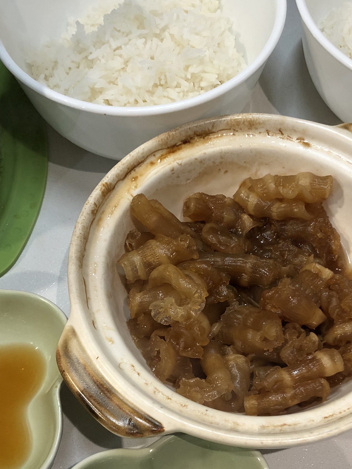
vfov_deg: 37.9
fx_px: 678
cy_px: 302
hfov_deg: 29.1
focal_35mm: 50
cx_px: 182
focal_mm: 4
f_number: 1.8
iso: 32
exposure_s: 1/33
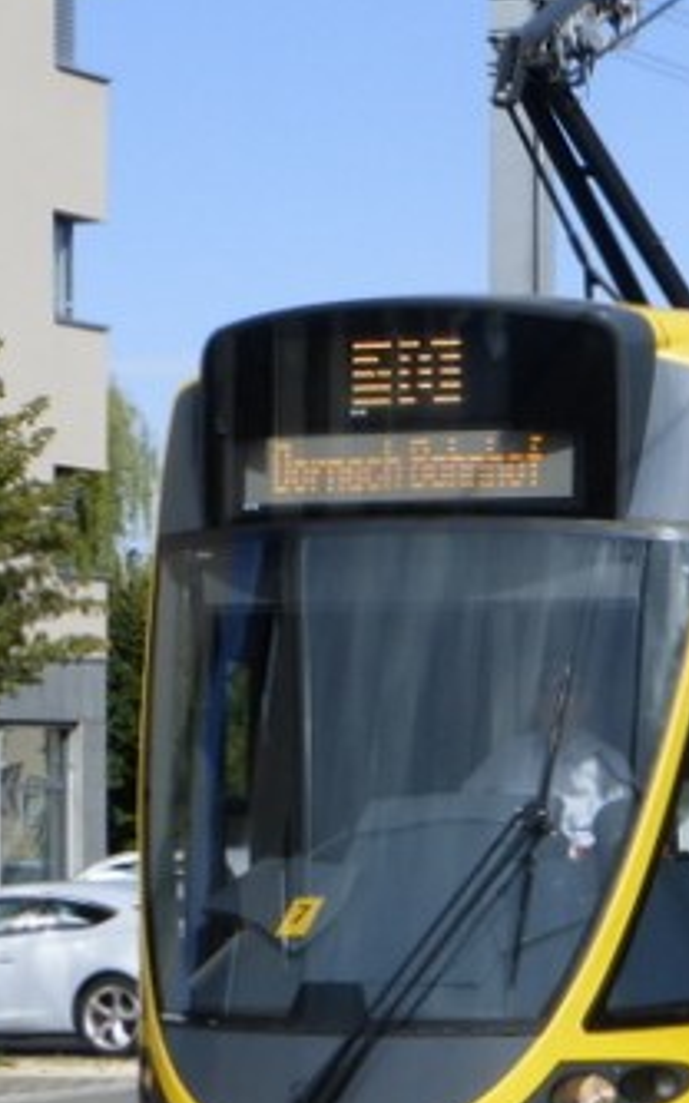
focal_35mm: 137
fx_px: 4118
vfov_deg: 15.2
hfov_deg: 9.4
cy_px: 669
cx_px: 828
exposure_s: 1/1000
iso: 100
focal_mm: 7.4
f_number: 3.9
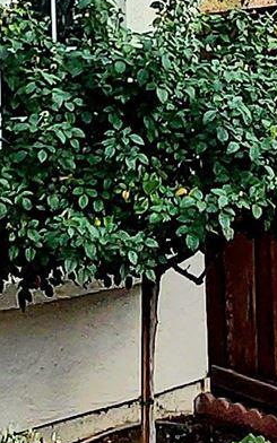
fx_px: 978
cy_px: -51
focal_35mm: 81
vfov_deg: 23.8
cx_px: 198
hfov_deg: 16.1
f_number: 2.2
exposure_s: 1/625
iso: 50
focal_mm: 1.42
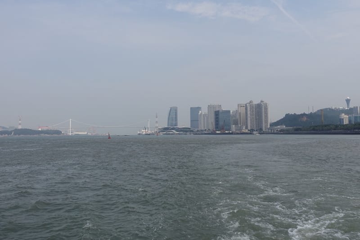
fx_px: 300
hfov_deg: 61.9
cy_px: 120
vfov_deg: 43.6
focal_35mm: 30
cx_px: 180
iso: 125
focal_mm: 11.12
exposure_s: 1/100
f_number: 5.6
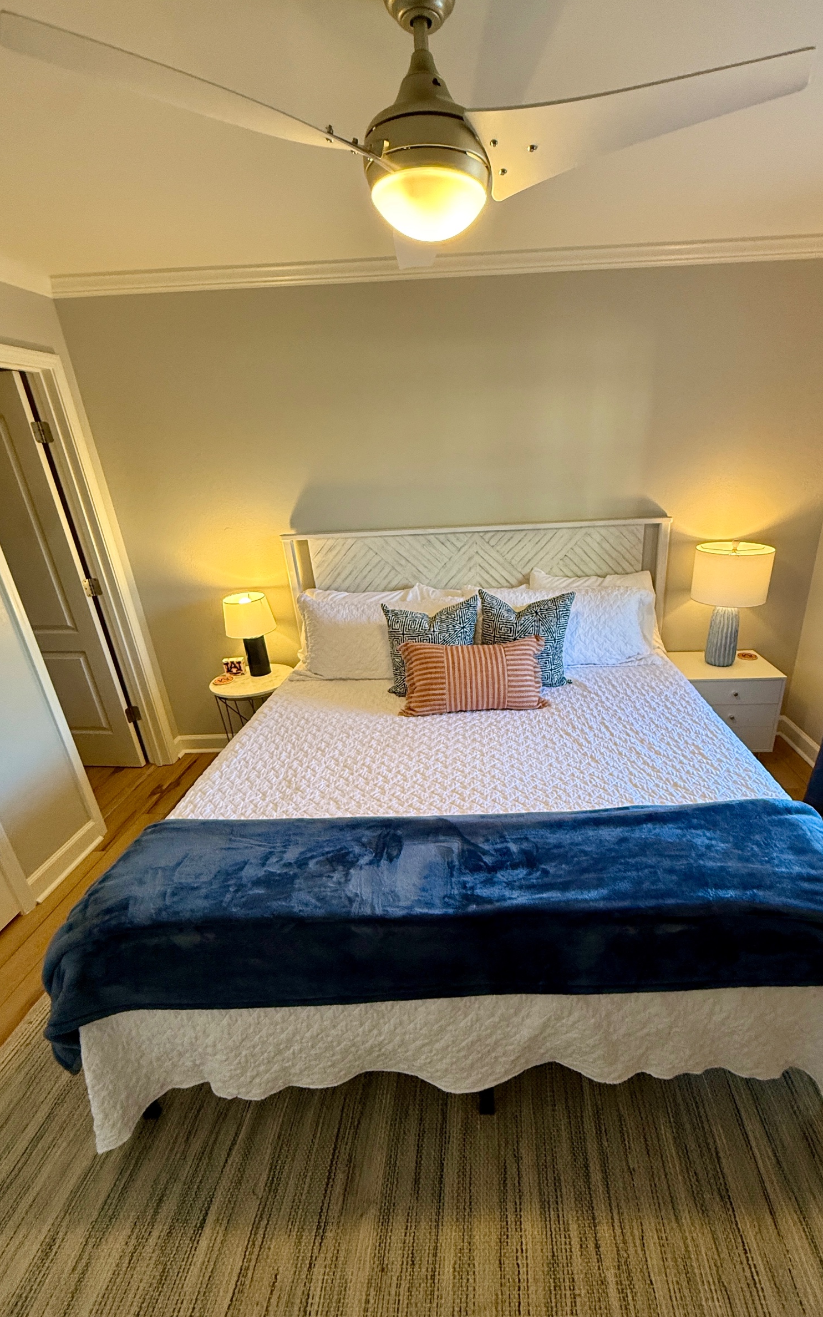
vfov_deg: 97.7
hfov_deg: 70.7
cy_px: 696
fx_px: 574
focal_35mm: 16
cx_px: 482
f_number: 2.2
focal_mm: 2.22
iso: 250
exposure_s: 1/120
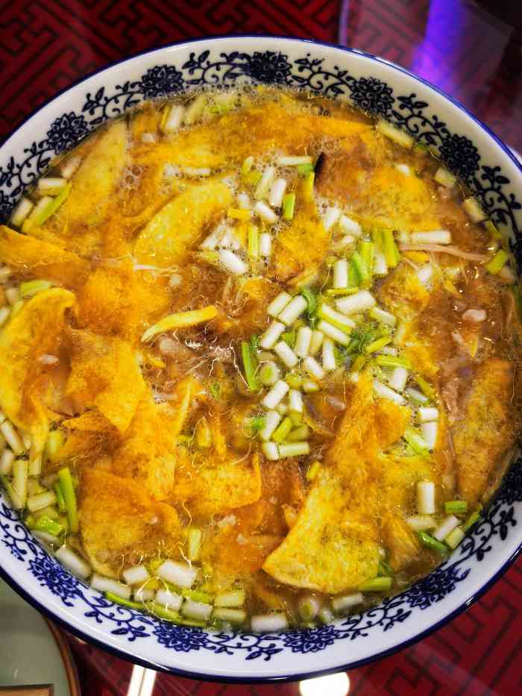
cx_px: 261
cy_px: 348
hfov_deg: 51.4
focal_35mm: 27
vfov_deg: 65.3
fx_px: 543
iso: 160
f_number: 1.6
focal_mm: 5.56
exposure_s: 1/100
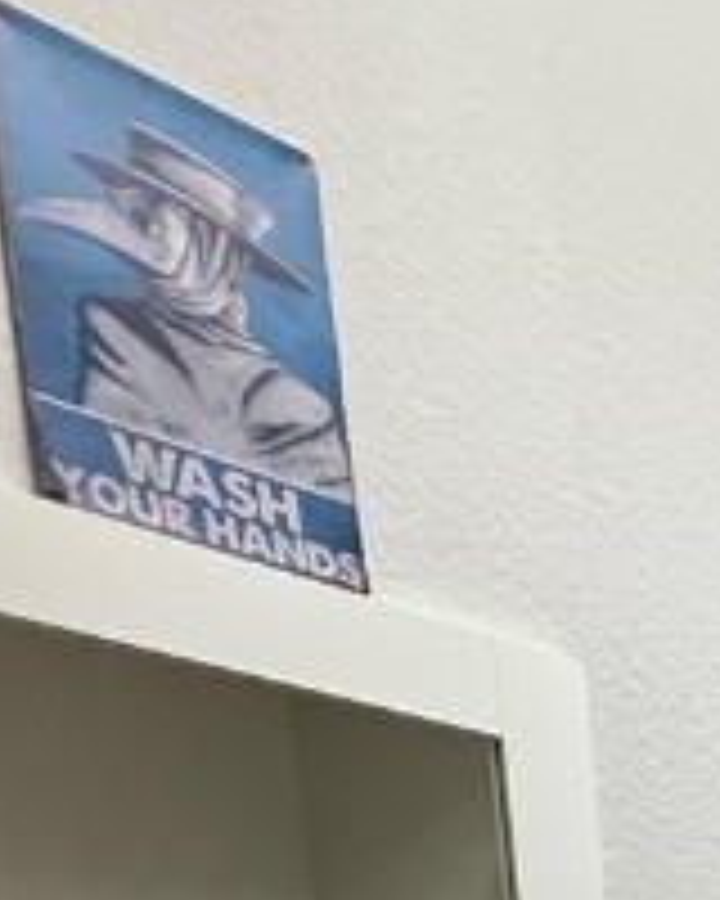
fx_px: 1865
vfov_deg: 20.5
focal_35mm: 70
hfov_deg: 14.0
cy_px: 1557
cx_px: 1791
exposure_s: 1/120
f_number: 2.2
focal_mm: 2.22
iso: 200
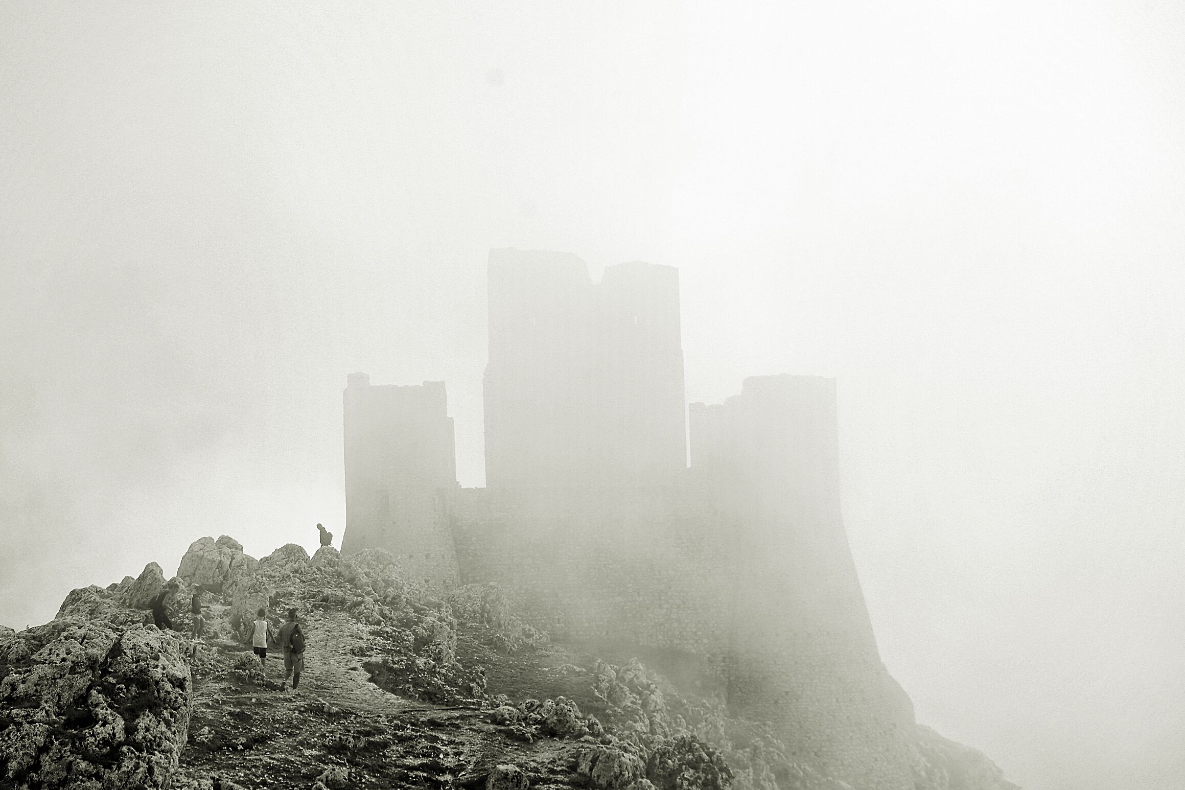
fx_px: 1942
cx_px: 581
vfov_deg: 23.0
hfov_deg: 33.9
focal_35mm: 59
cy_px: 408
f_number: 8
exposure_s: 1/500
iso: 110
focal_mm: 38
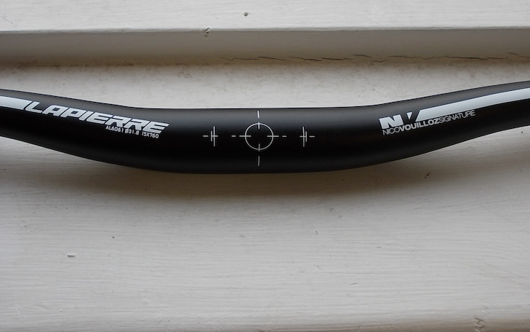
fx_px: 722
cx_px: 252
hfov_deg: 40.3
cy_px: 135
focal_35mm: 50
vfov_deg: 25.8
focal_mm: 6.1
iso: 80
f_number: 3.3
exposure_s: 1/60
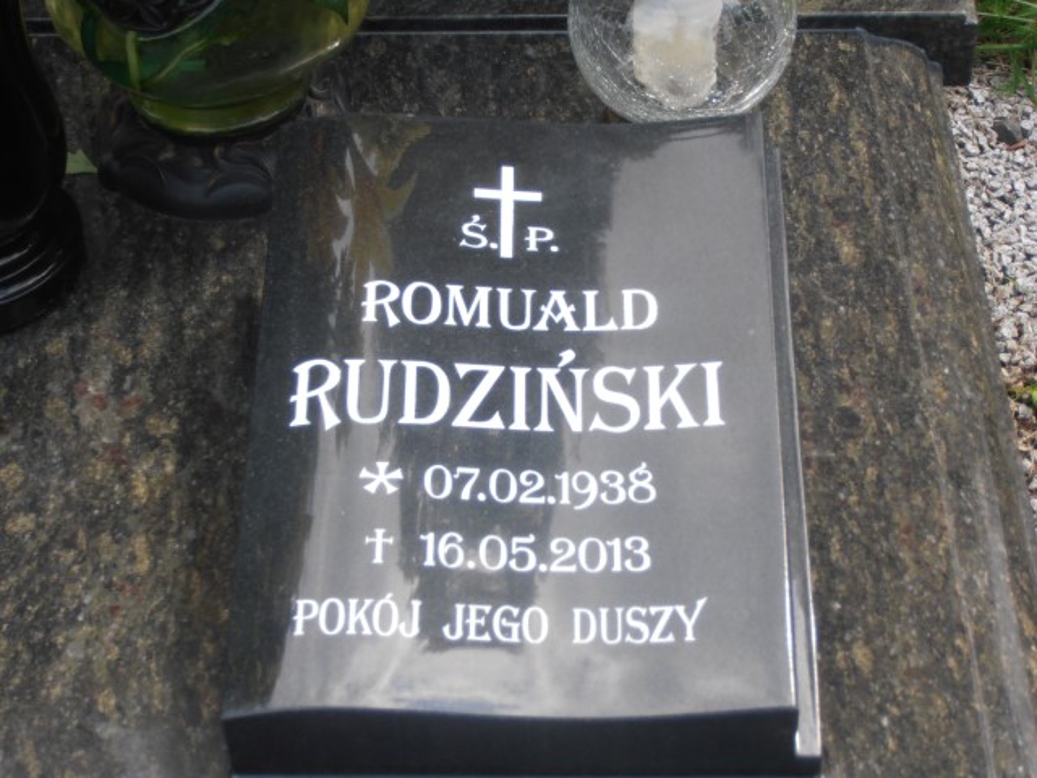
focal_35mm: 88
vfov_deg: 16.8
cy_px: 389
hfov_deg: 22.3
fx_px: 2636
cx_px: 518
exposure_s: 1/160
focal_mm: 15.51
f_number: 5.1
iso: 80
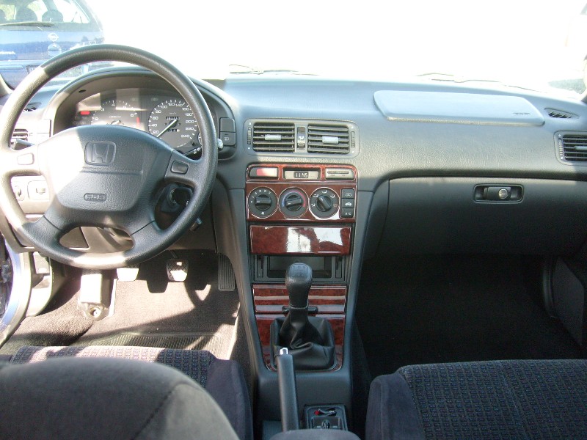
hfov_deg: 52.6
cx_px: 294
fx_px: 594
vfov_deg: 40.7
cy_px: 220
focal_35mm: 35
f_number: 2.8
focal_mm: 5.8
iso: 80
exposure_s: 1/90
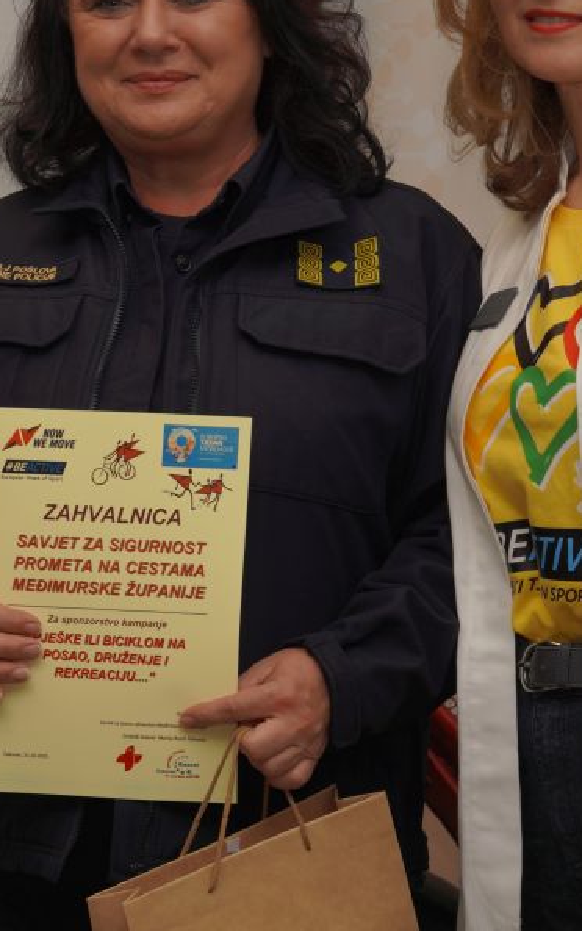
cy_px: 429
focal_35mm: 124
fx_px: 3134
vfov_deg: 16.9
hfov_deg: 10.6
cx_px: 210
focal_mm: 32.4
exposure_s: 1/200
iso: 100
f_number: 4
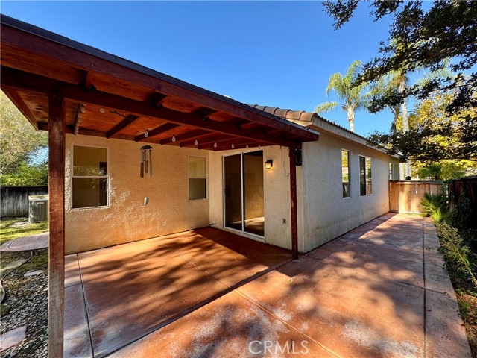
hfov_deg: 102.1
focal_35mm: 14
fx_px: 193
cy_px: 179
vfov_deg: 85.7
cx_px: 238
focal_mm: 2.22
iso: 40
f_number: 2.2
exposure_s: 1/121
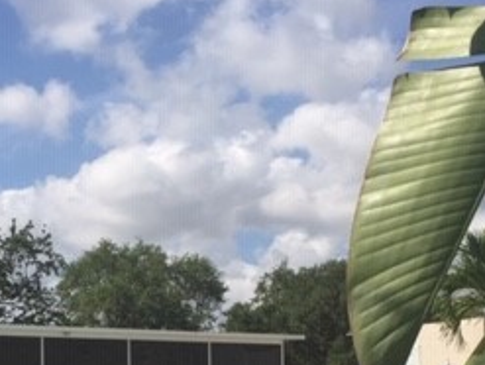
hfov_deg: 25.6
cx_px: 110
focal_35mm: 75
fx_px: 1052
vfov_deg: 19.0
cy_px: 392
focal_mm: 4.15
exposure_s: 1/3300
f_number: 2.2
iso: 32
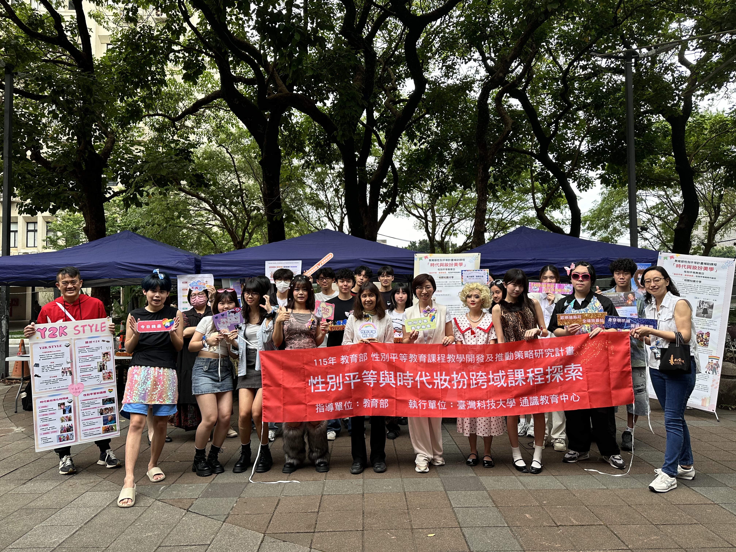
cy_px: 276
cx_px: 368
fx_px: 510
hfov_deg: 71.6
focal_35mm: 24
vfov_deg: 56.8
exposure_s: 1/469
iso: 80
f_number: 1.78
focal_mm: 6.86
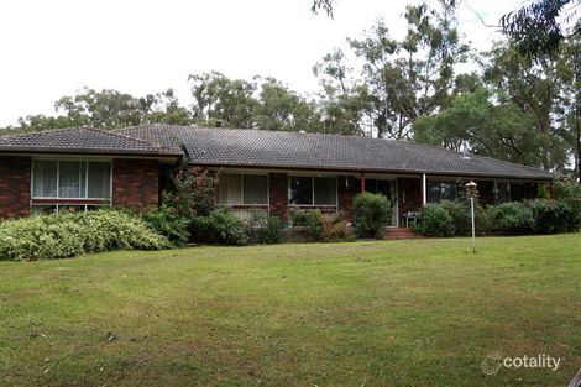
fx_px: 436
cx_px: 290
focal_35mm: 27
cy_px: 194
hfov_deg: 67.4
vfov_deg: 47.9
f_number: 6.3
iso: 100
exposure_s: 1/200
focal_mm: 18
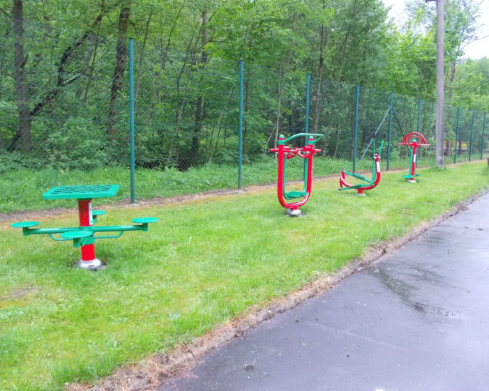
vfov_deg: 47.1
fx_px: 449
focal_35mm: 31
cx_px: 248
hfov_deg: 57.2
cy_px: 199
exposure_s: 1/125
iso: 400
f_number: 3.3
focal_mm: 4.1
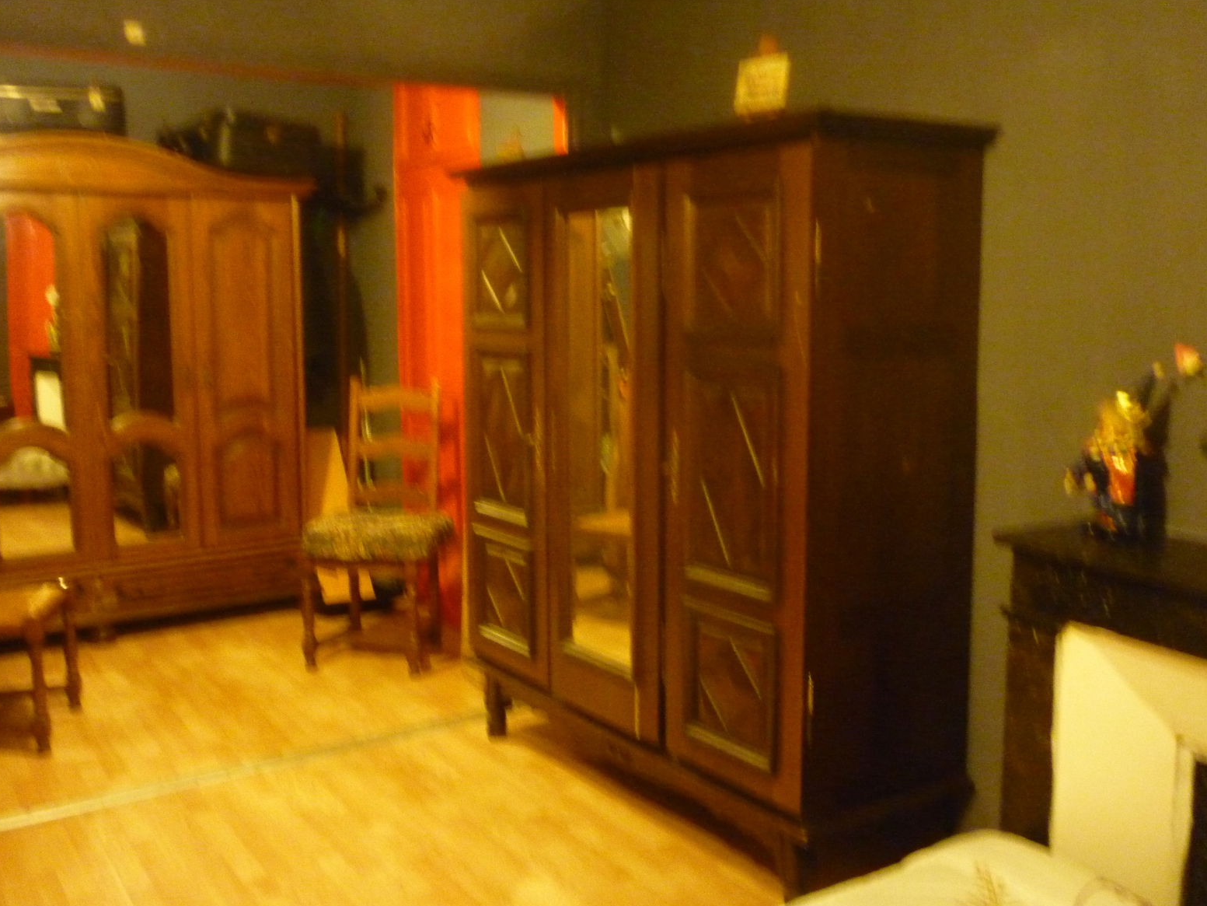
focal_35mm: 34
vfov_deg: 41.8
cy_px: 463
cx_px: 598
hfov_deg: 54.0
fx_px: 1186
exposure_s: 1/8
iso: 800
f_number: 2.8
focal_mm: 5.5
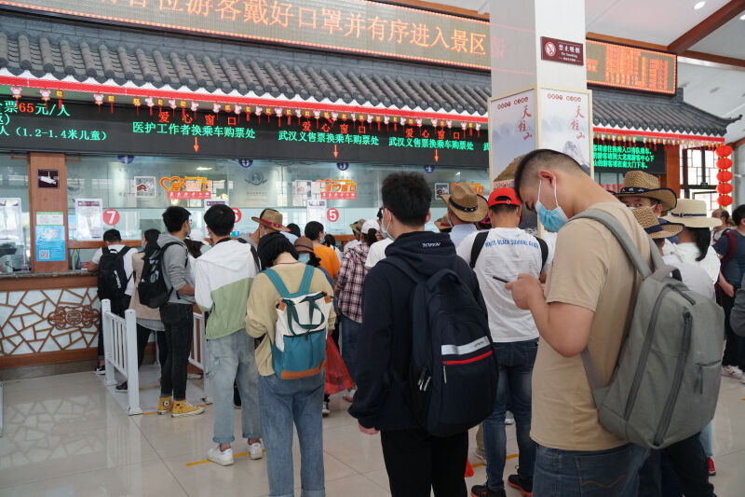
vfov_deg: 43.6
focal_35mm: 30
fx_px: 621
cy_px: 248
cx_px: 372
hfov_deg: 61.9
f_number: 4
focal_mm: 20
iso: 1600
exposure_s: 1/160
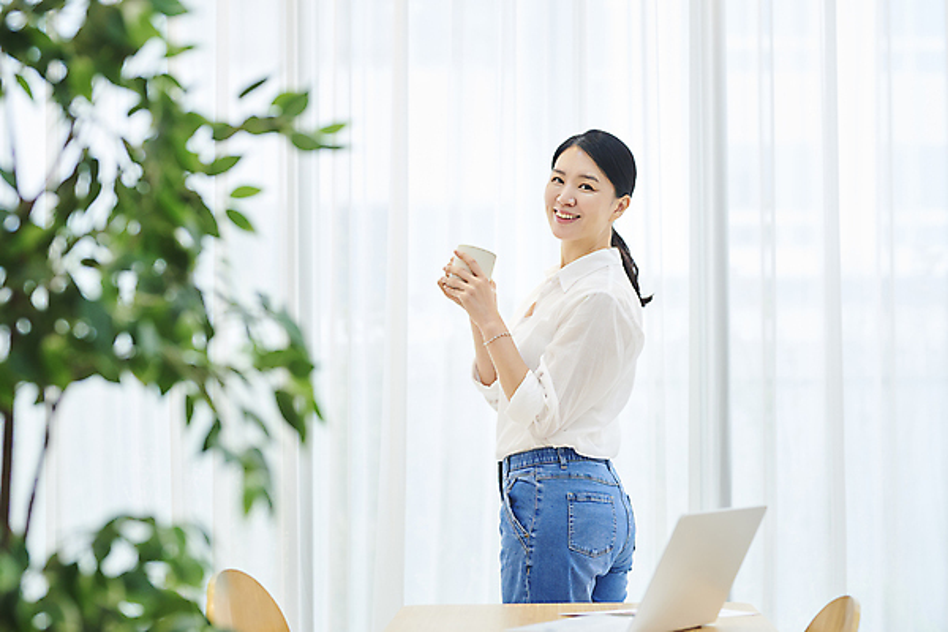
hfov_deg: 23.9
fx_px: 2238
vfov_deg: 16.1
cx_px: 474
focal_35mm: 85
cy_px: 316
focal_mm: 85
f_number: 2.5
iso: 500
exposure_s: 1/160
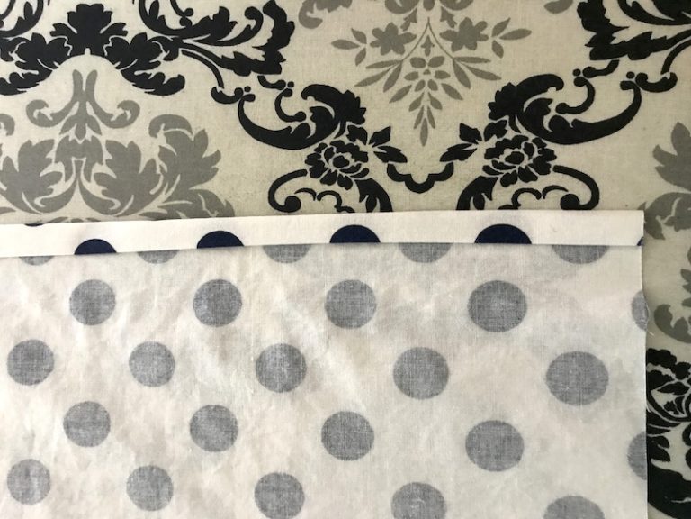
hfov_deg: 63.4
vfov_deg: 49.7
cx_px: 346
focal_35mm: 28
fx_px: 559
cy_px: 260
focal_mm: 3.99
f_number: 1.8
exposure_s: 1/15
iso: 100
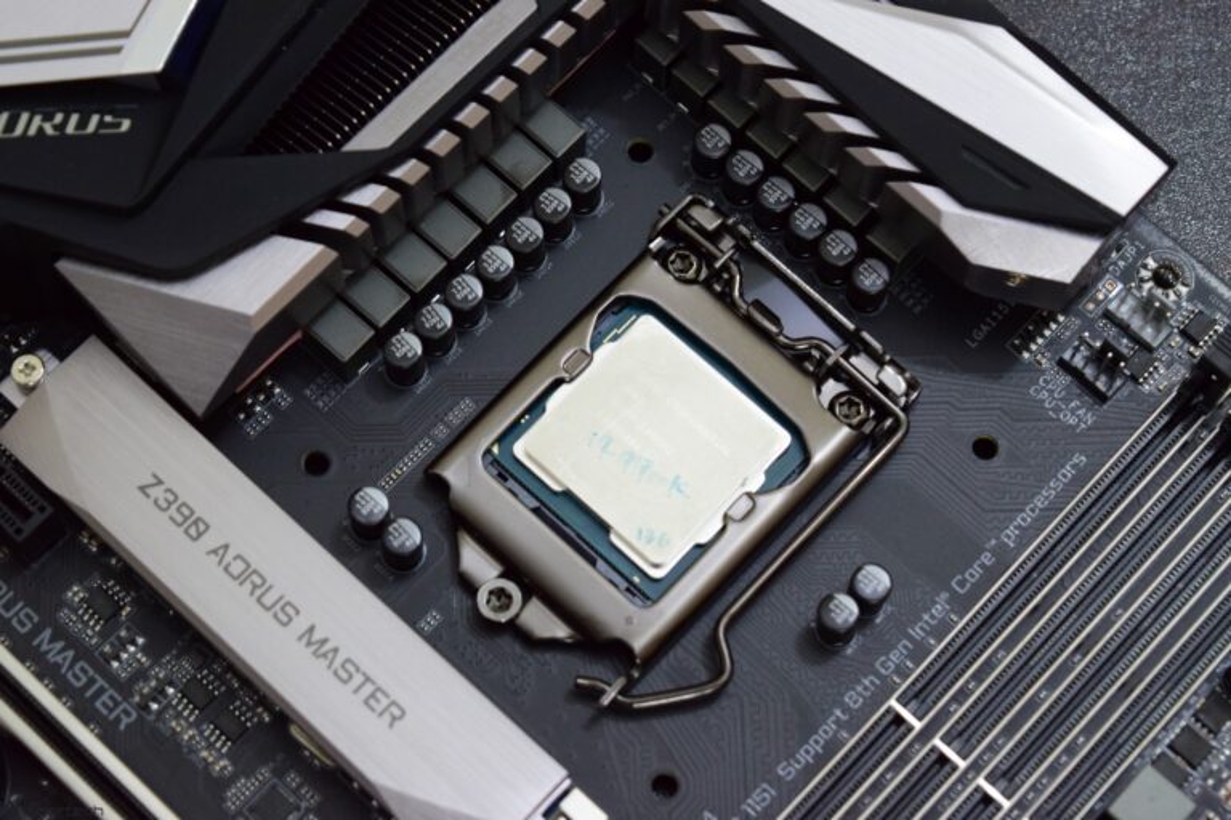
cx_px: 616
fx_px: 2821
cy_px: 410
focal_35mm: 82
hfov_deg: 24.6
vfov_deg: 16.6
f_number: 5.6
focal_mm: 55
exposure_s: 1/13
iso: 2000
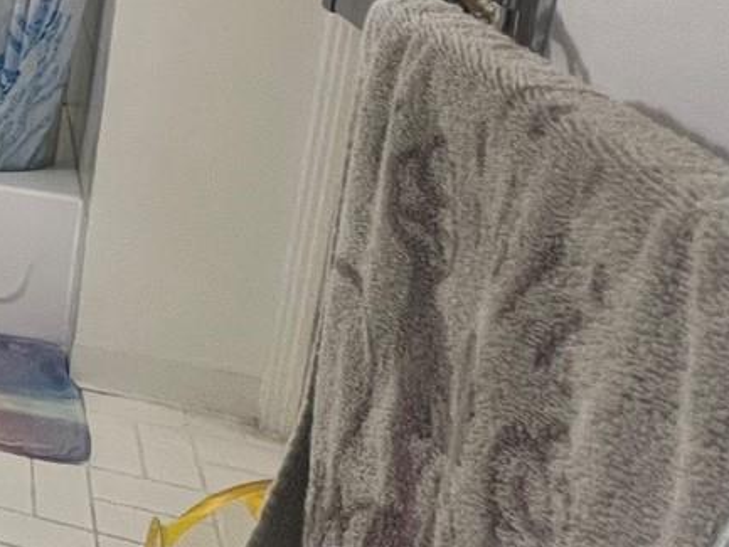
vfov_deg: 28.2
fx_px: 1011
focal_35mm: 48
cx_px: -495
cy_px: -19
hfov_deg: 24.4
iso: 200
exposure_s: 1/120
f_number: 1.8
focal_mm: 1.57
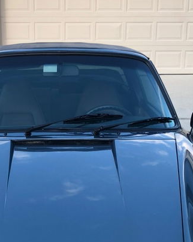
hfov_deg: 21.2
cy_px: 206
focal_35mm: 72
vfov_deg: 25.8
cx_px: 66
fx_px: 514
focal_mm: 3.99
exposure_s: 1/193
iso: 20
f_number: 1.8
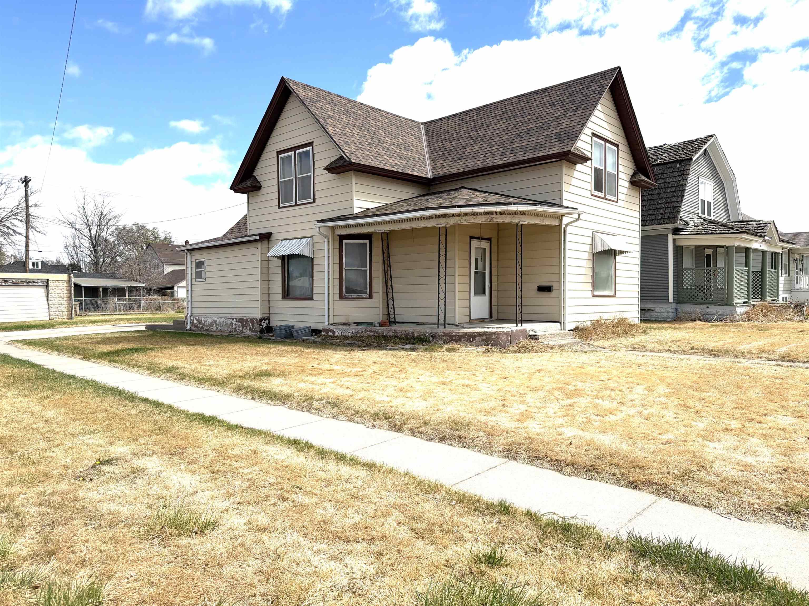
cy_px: 303
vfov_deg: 56.8
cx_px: 404
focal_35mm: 24
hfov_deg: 71.6
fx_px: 561
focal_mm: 6.76
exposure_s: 1/6711
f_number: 1.78
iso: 80
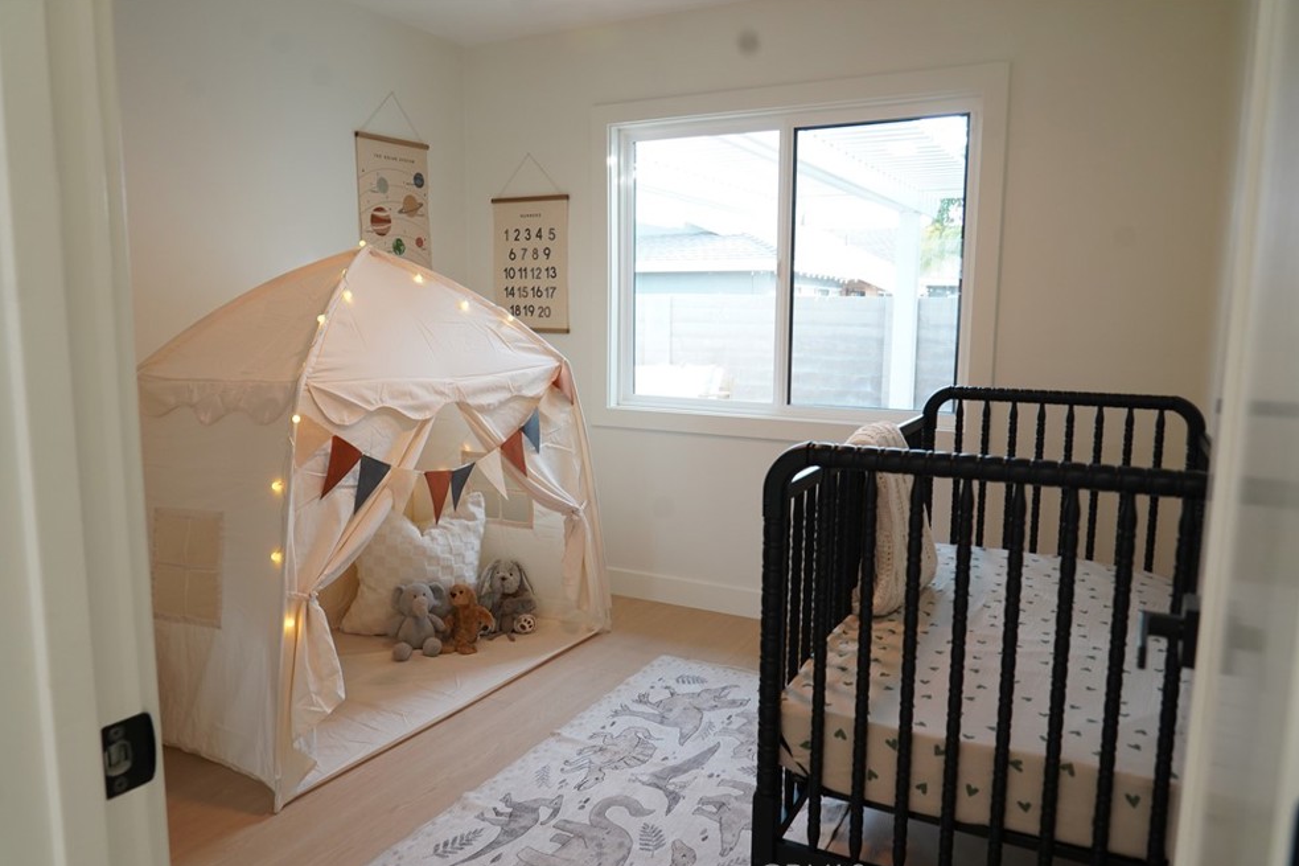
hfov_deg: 71.5
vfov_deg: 51.3
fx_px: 902
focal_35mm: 25
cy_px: 444
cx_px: 645
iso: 1600
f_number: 5.6
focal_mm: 24
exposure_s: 1/80
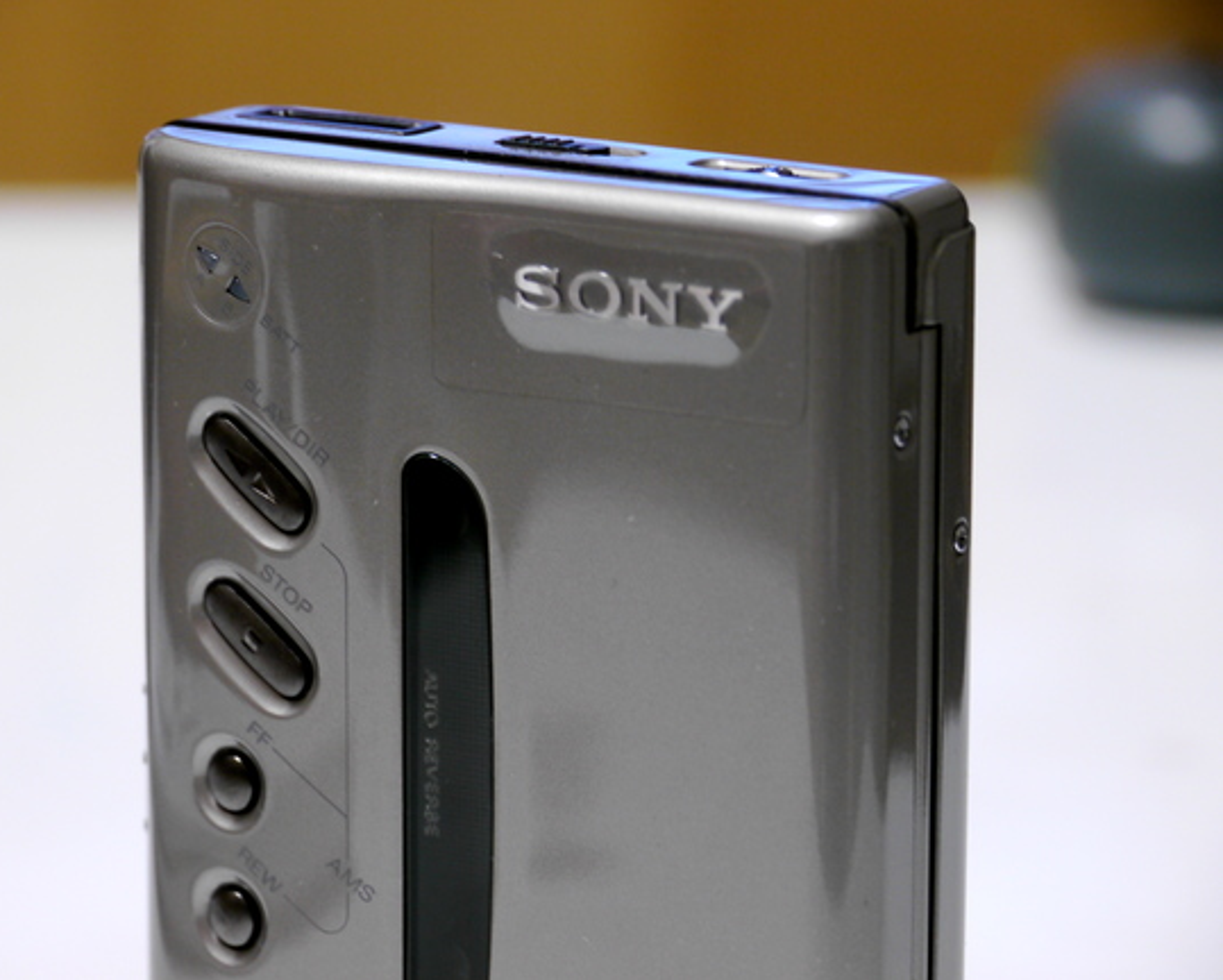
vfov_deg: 8.1
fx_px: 6918
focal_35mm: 191
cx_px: 570
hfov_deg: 10.1
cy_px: 489
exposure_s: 1/10
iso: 400
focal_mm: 91
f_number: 5.8
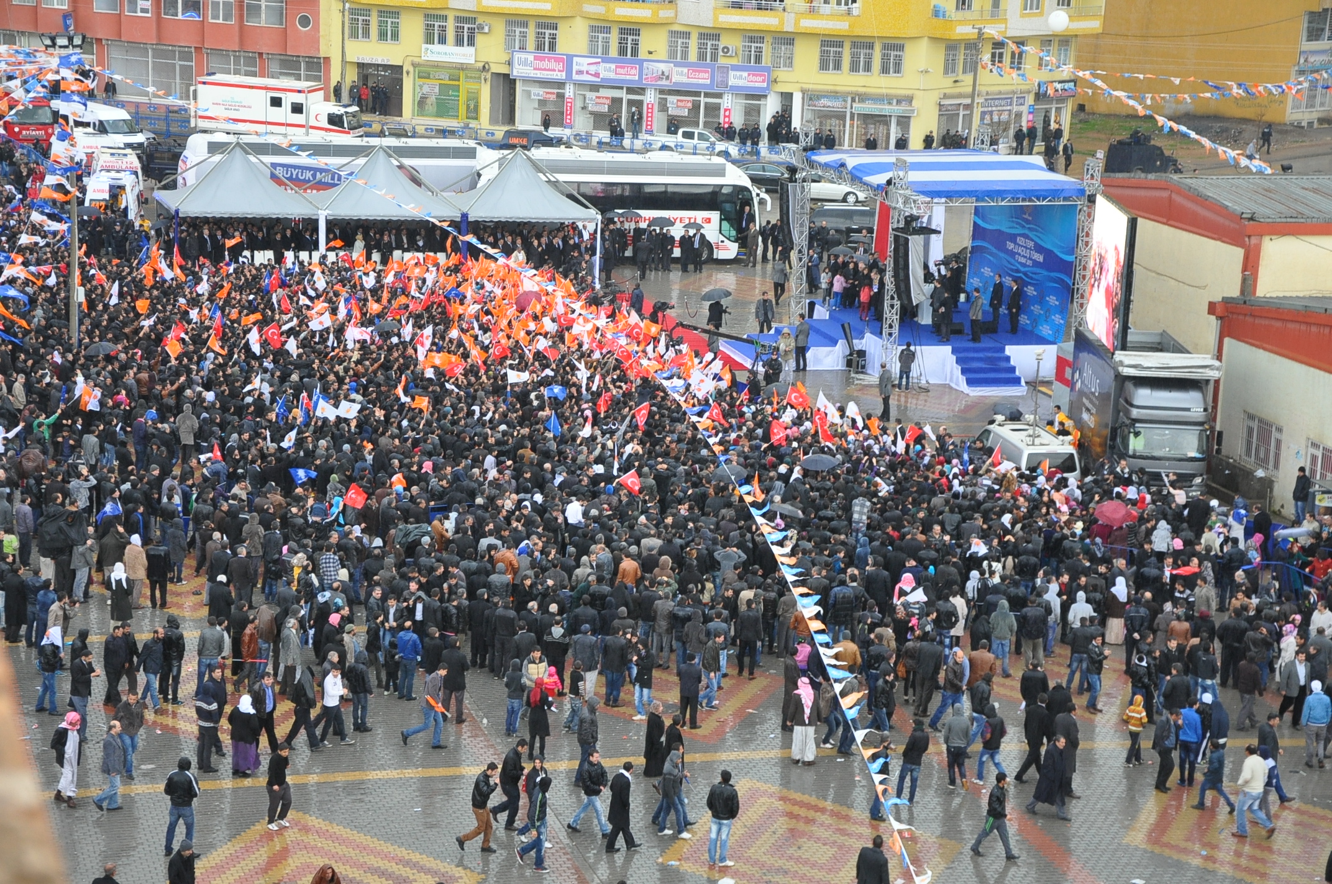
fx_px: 2882
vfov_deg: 17.4
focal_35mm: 78
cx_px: 666
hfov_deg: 26.0
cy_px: 442
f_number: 5
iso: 800
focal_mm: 52
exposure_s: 1/80
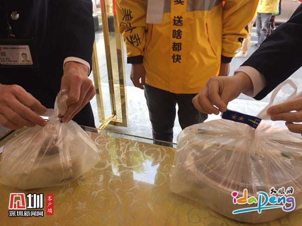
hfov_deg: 61.7
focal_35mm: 29
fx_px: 253
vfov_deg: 48.2
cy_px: 113
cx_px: 151
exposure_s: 1/100
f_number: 2.2
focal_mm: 4.15
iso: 50
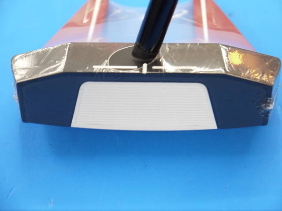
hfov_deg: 23.3
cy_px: 106
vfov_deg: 17.6
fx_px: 684
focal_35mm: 84
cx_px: 141
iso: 800
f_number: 5.6
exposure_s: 1/80
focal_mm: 42
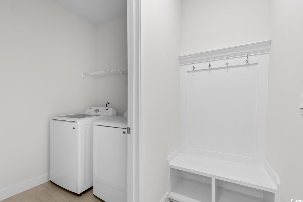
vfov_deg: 77.3
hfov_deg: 100.4
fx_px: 126
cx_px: 152
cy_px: 101
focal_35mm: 15
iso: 100
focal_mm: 10
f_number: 4.5
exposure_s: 1.6
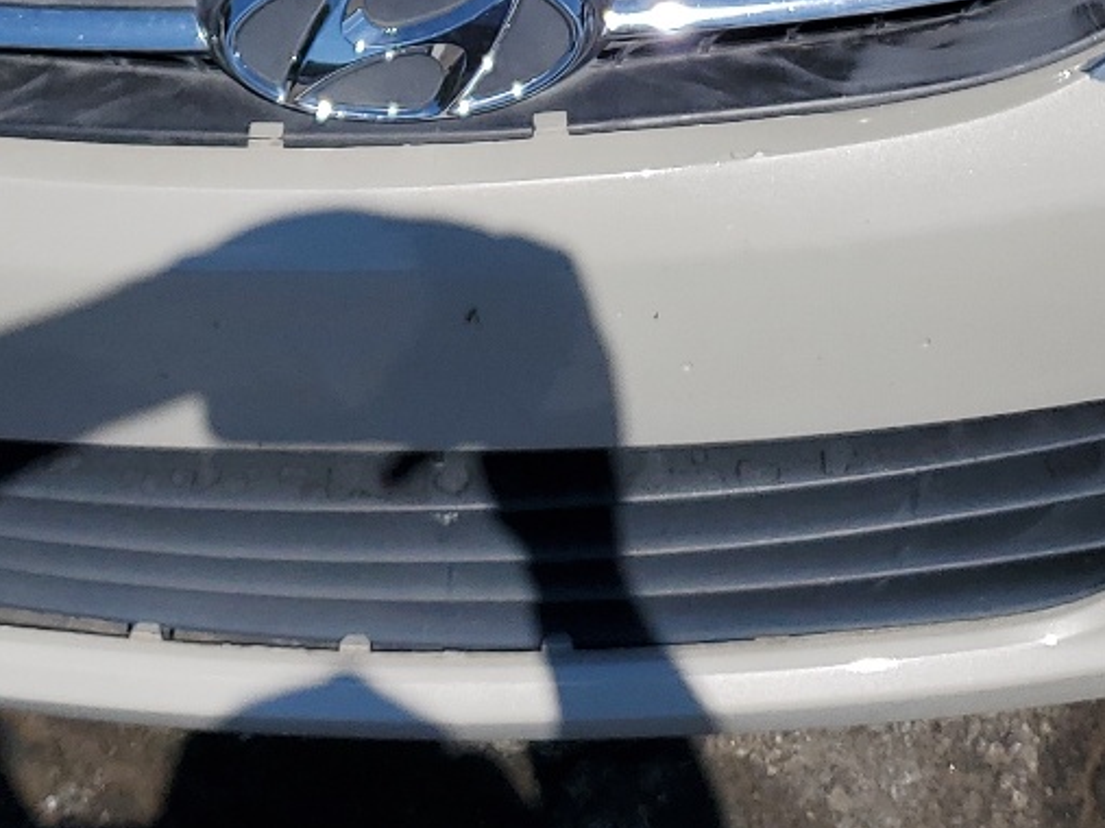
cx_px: 486
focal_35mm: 82
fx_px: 2617
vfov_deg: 16.9
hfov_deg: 23.8
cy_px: -275
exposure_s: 1/10000
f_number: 1.5
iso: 51
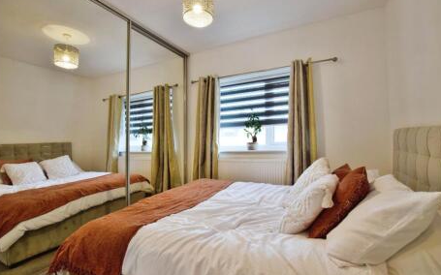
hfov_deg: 97.8
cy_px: 127
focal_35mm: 16
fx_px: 192
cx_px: 218
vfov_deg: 71.1
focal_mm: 10
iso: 640
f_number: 8
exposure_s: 1/15
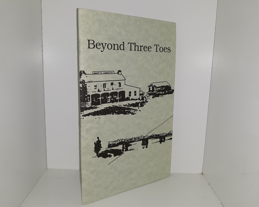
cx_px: 128
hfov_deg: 58.8
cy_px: 104
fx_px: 230
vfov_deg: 48.5
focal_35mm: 30
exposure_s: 1/214
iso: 40
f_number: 1.7
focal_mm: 3.7
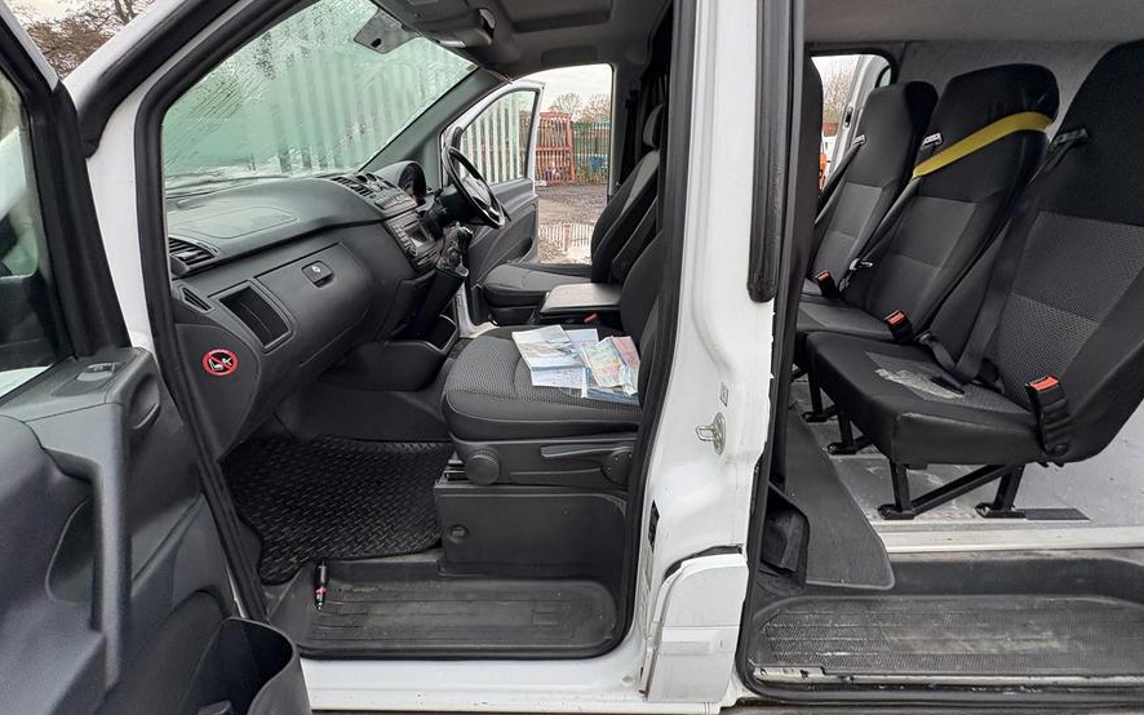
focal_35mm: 15
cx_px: 571
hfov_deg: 101.5
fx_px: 468
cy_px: 299
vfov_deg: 74.3
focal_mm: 2.22
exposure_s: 1/99
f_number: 2.2
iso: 100
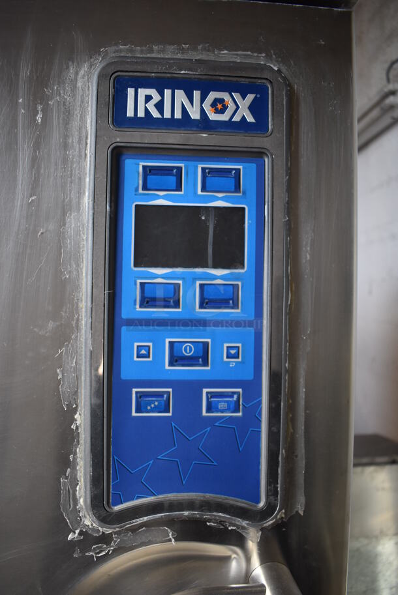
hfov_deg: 48.0
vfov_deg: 67.3
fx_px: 447
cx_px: 199
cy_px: 298
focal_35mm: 27
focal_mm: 18
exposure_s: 1/200
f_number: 3.5
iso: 800
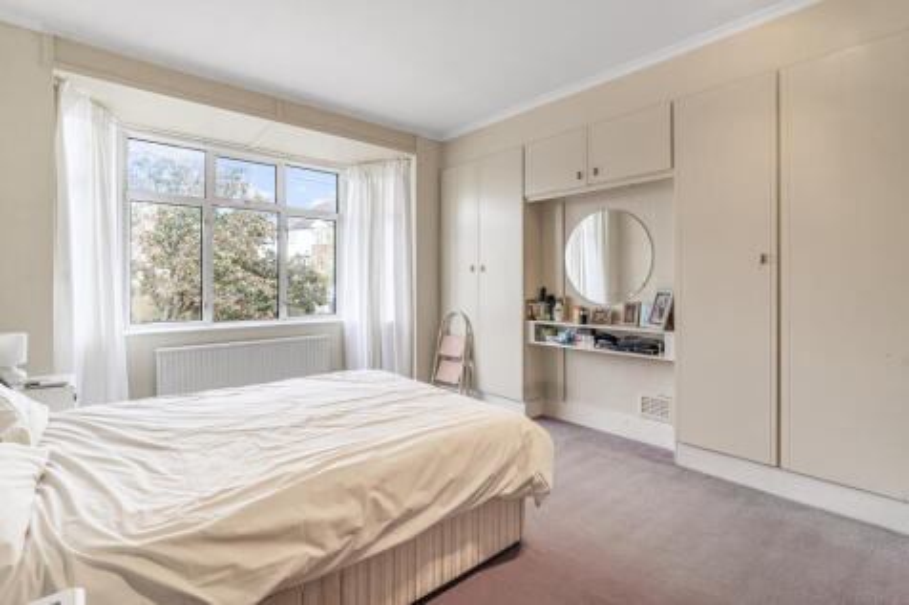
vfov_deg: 73.7
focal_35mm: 16
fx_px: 404
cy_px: 302
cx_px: 454
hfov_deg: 96.8
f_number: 5.6
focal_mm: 16
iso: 64
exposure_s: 1/50
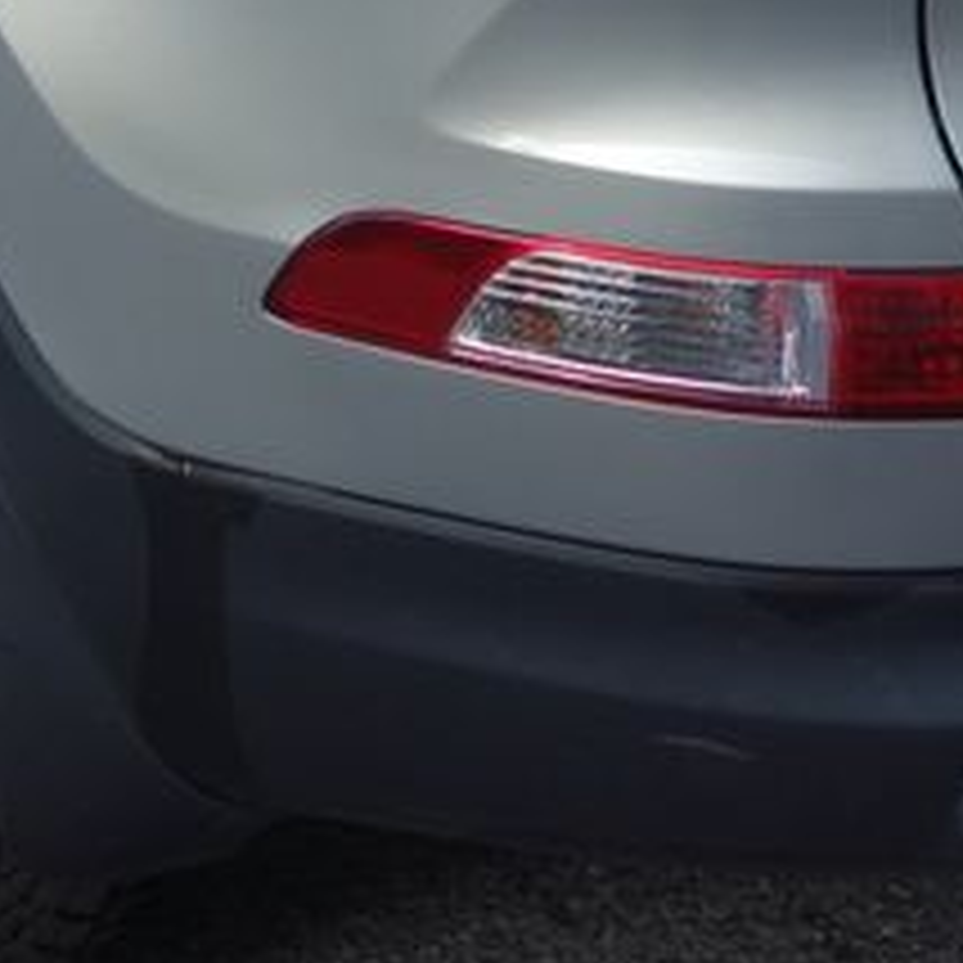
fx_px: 3588
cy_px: -434
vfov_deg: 14.4
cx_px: 414
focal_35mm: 114
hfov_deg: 15.3
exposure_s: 1/400
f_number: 2.8
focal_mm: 10.4
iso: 125
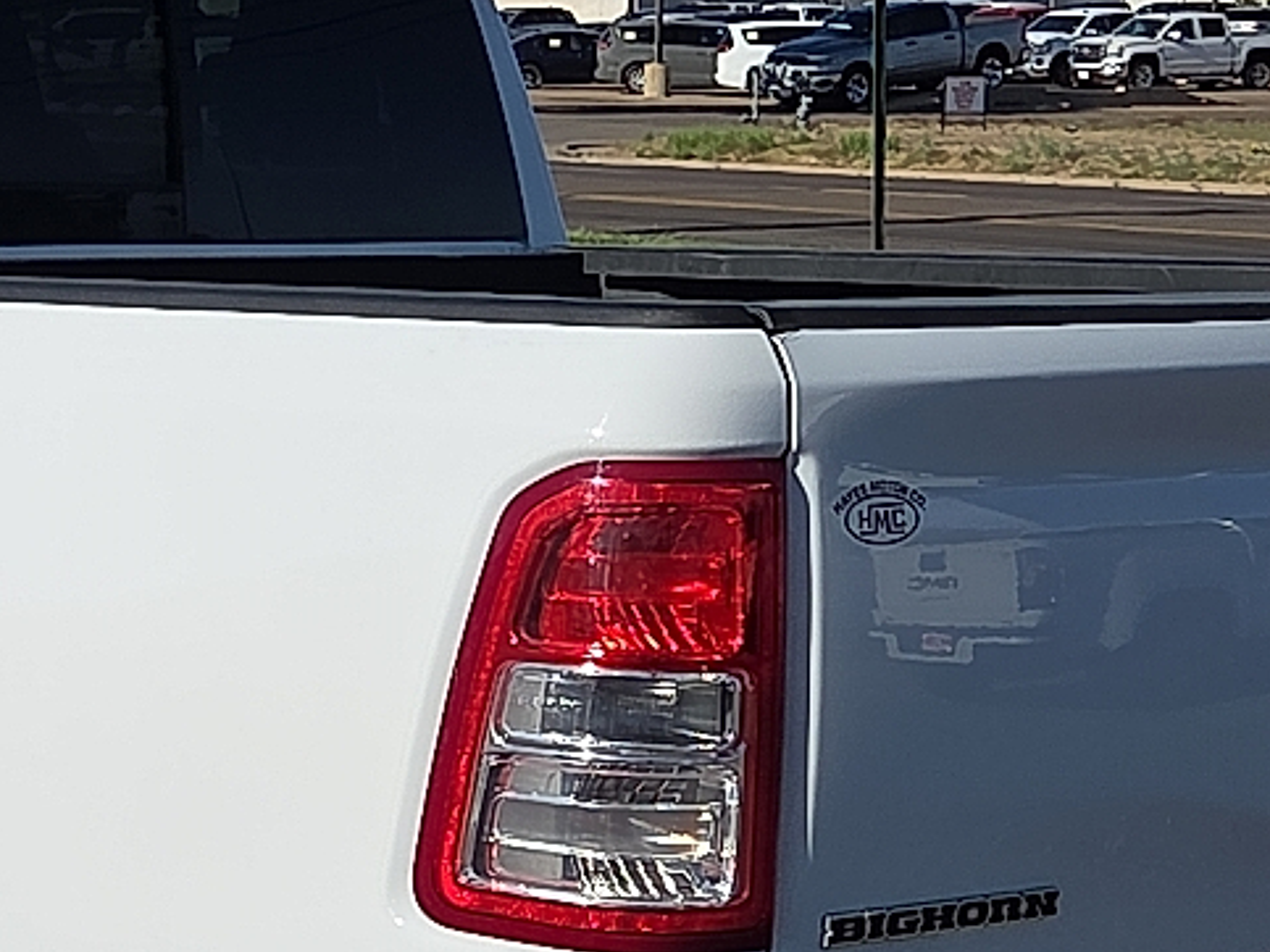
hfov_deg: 16.7
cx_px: 113
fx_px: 4255
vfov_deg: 12.8
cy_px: 576
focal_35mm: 116
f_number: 1.8
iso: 59
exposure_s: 1/10000
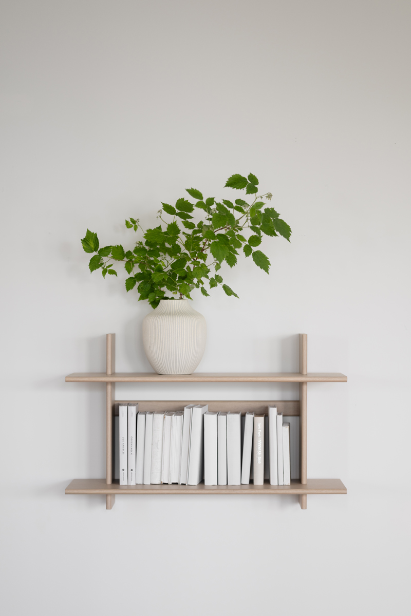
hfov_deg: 16.1
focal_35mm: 85
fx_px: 1456
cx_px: 206
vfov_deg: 23.9
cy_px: 308
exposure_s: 1/100
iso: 160
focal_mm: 85
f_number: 1.8
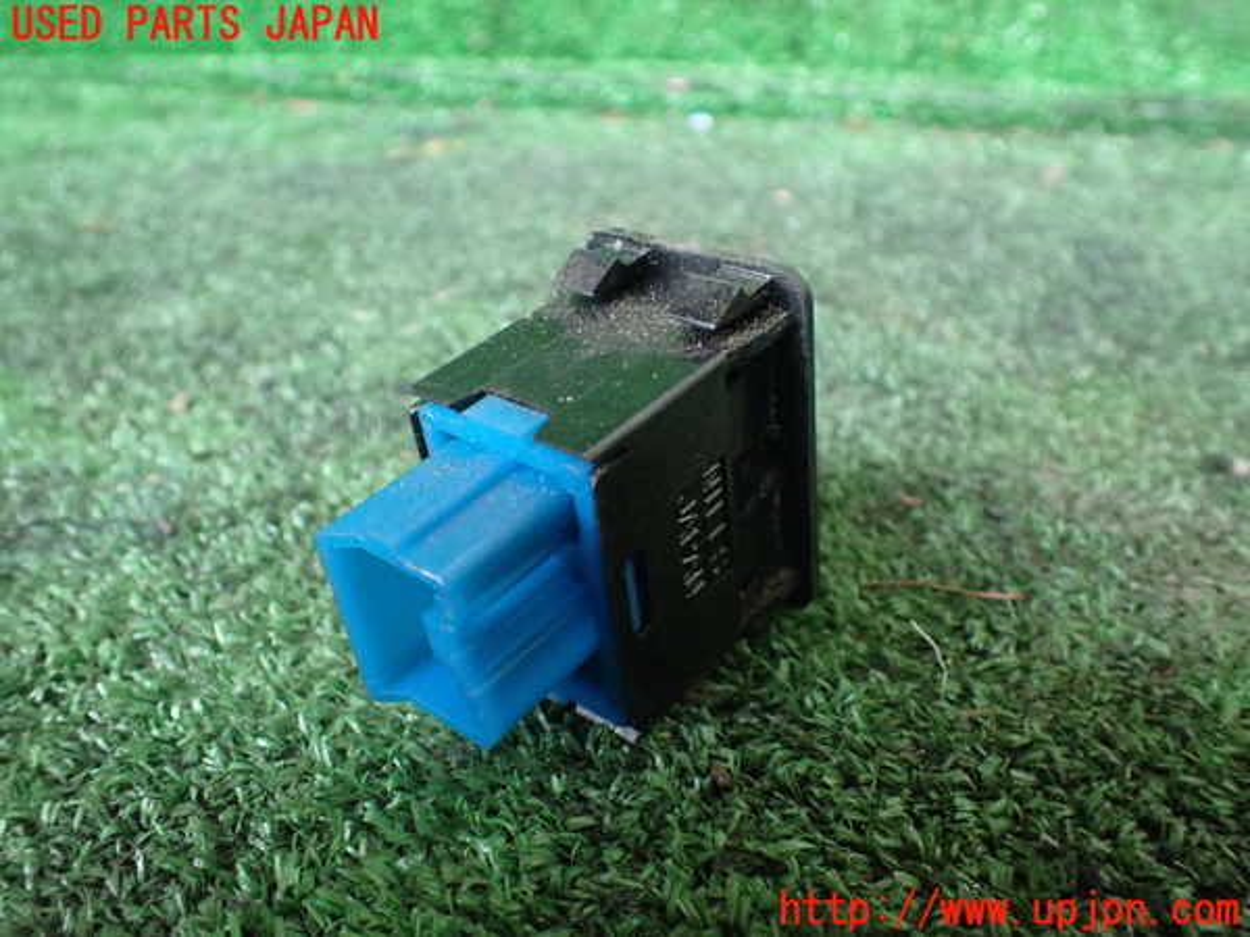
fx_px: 1083
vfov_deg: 46.8
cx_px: 625
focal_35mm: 30
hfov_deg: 60.0
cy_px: 468
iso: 1000
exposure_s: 1/30
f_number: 2.3
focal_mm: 5.4
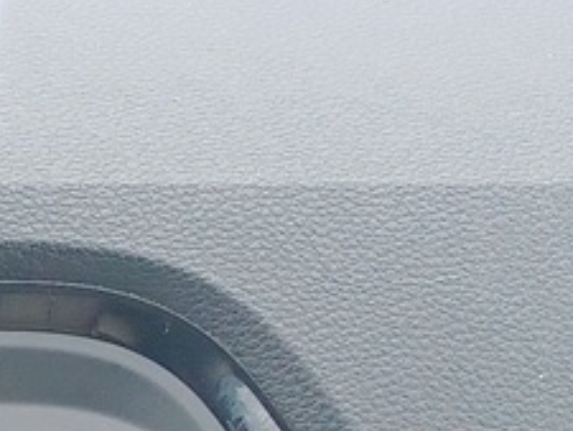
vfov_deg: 9.0
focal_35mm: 160
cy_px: 666
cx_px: -769
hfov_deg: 10.7
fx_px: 2650
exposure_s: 1/50
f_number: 1.8
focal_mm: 4.6
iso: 255
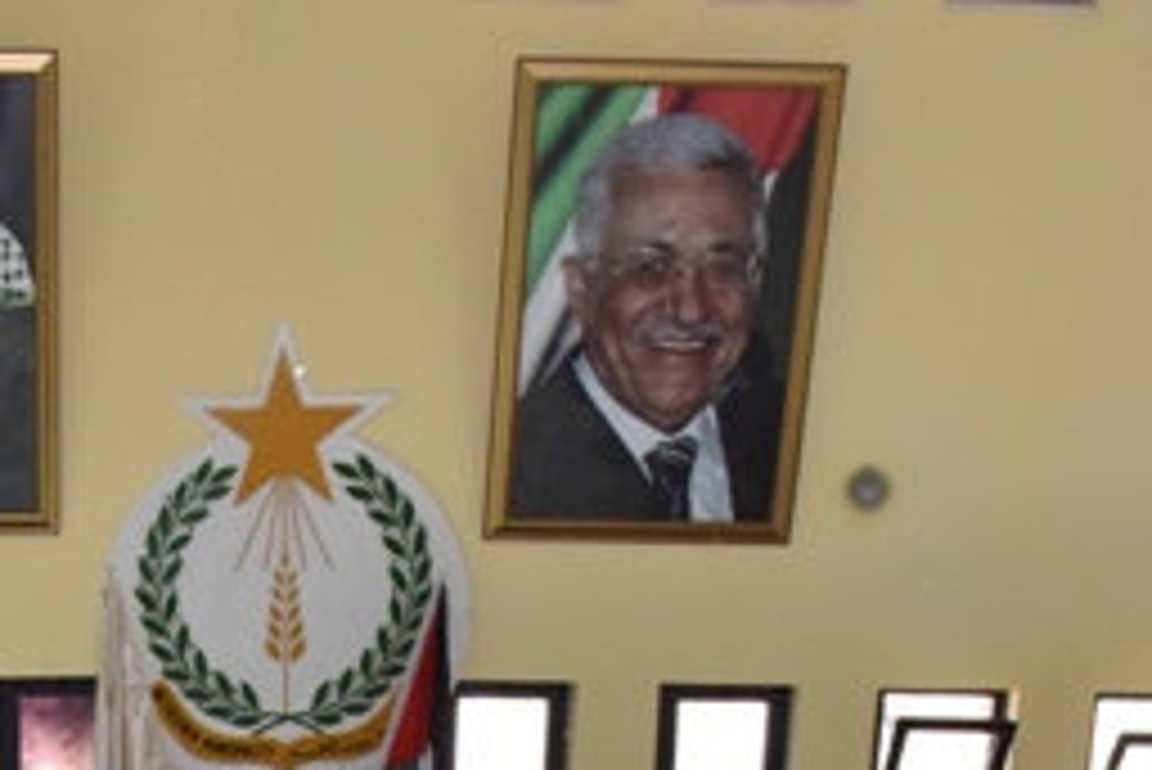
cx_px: 130
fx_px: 3074
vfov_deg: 12.6
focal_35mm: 96
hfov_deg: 20.8
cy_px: 1533
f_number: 7.1
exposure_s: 1/250
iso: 1600
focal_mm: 24
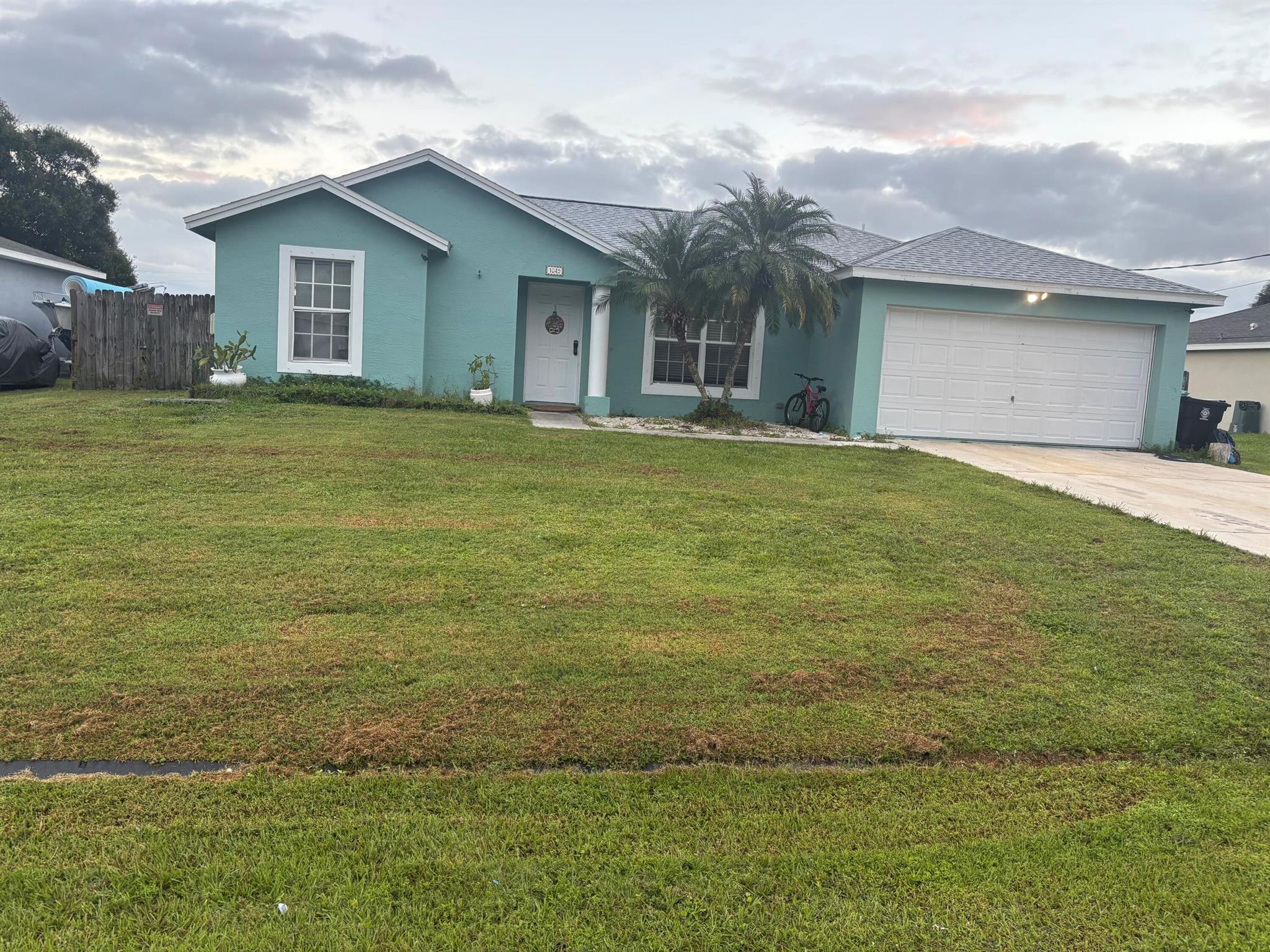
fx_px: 954
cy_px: 476
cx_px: 635
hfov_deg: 67.3
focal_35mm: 26
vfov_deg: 53.1
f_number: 1.6
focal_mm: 5.96
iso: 125
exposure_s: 1/120
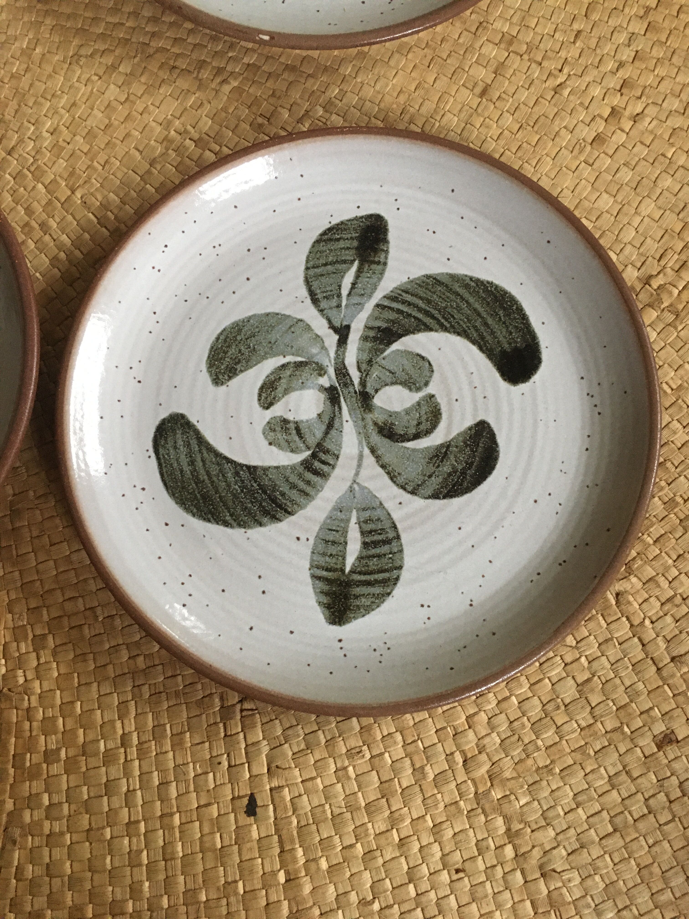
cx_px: 344
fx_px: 770
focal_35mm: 29
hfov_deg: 48.2
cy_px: 460
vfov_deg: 61.7
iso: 200
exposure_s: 1/25
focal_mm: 4.15
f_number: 2.2
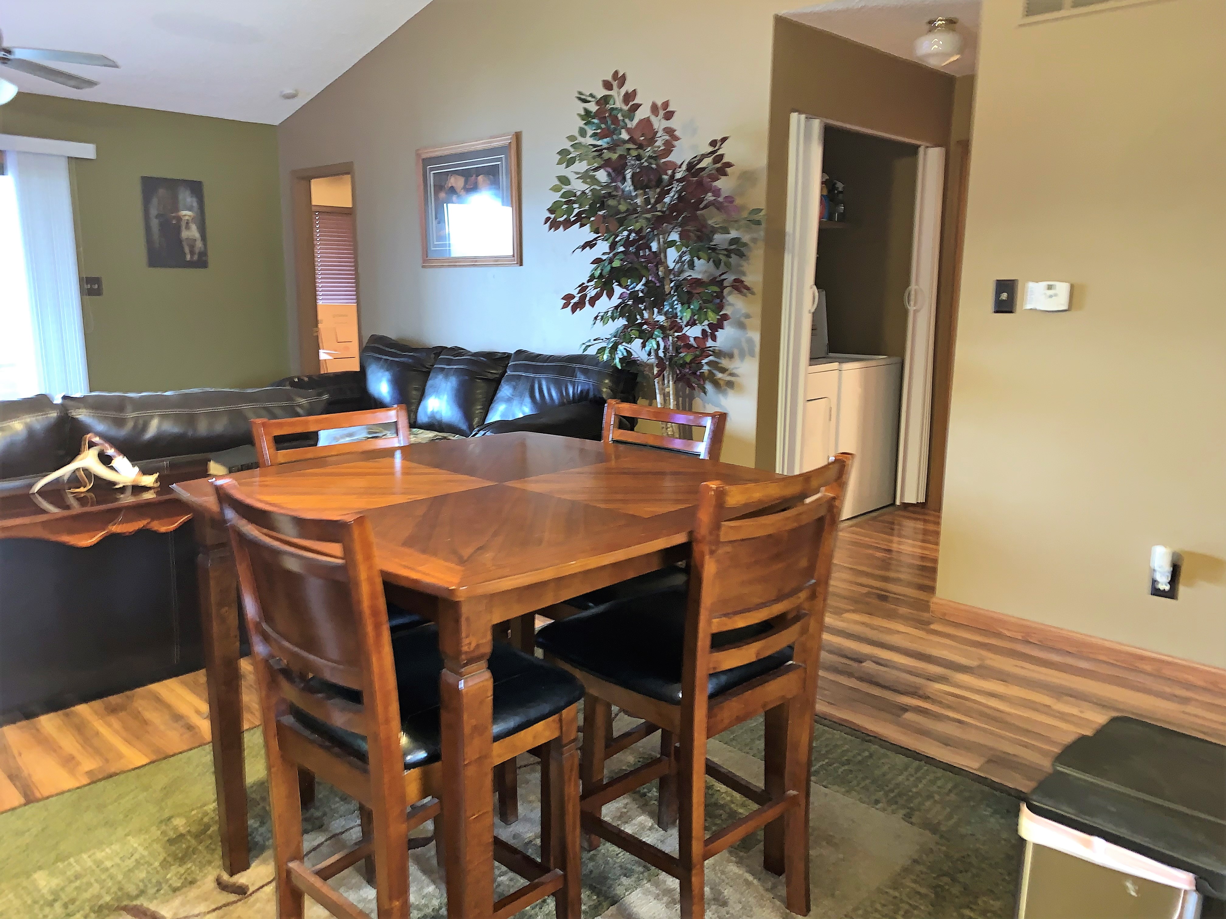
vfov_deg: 53.1
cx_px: 613
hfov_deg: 67.3
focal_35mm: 26
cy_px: 460
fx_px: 921
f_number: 1.8
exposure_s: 1/5
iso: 125
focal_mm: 4.25
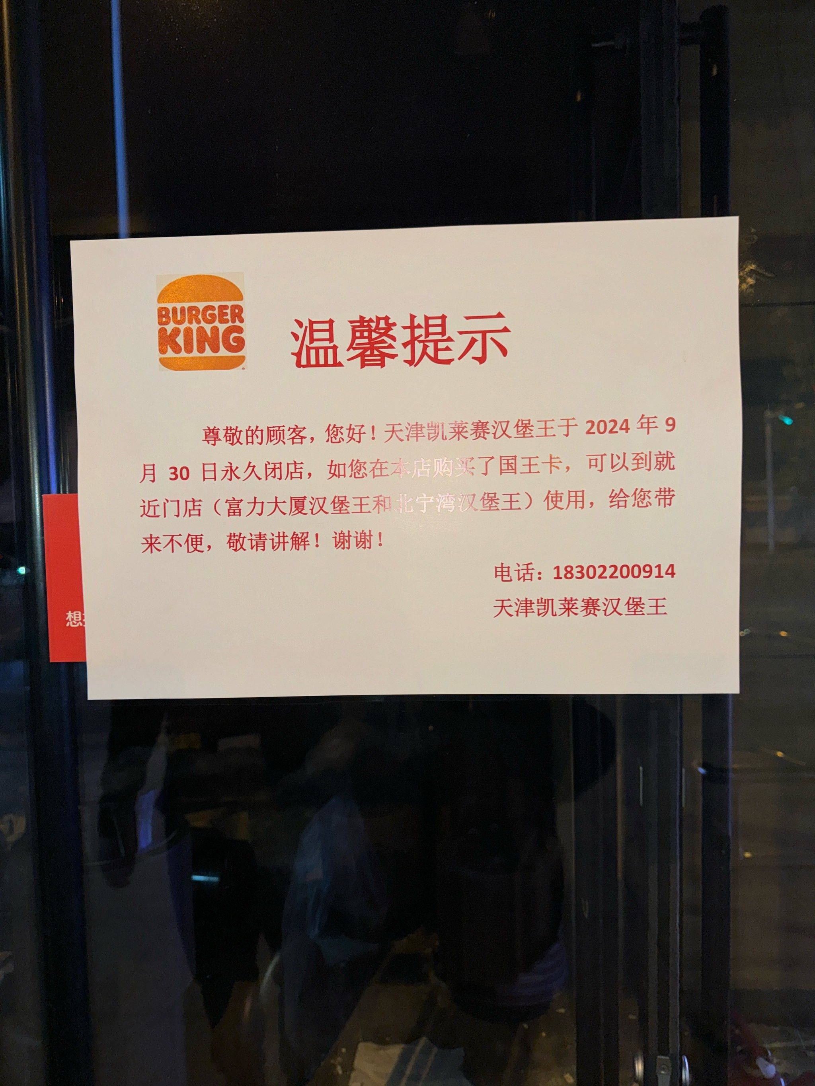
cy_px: 543
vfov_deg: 71.6
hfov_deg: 56.8
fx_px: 753
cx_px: 408
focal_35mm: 24
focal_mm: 6.76
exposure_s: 1/9
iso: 50
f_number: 1.78
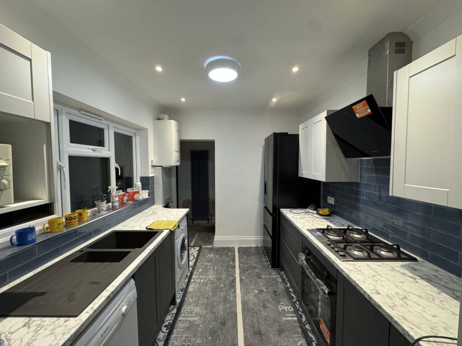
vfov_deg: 85.7
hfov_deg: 102.1
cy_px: 173
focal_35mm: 14
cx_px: 231
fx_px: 187
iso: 320
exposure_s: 1/100
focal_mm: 2.22
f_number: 2.2
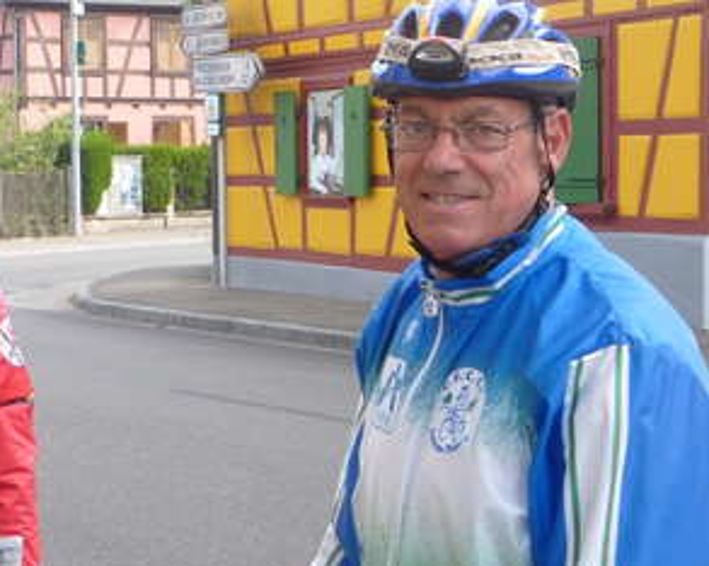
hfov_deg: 16.7
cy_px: 293
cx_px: 82
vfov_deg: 13.5
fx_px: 2391
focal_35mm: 114
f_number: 3.6
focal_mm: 6.5
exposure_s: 1/100
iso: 80
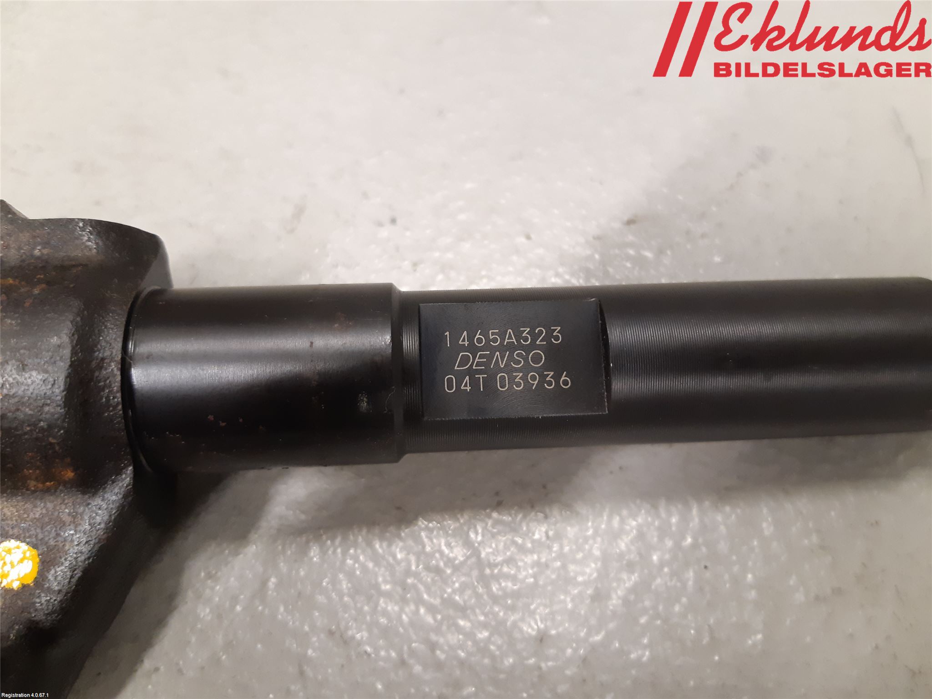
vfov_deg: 53.1
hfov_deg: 67.3
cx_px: 466
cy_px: 350
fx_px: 700
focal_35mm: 26
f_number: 1.7
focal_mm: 3.93
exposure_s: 1/33
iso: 200
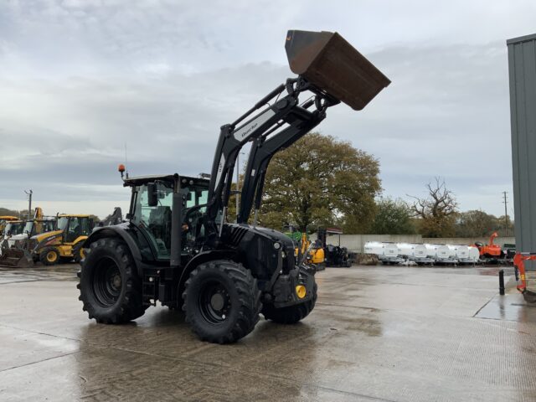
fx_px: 449
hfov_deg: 61.7
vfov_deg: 48.2
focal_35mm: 29
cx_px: 268
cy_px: 201
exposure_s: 1/666
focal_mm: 3
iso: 16
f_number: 1.8
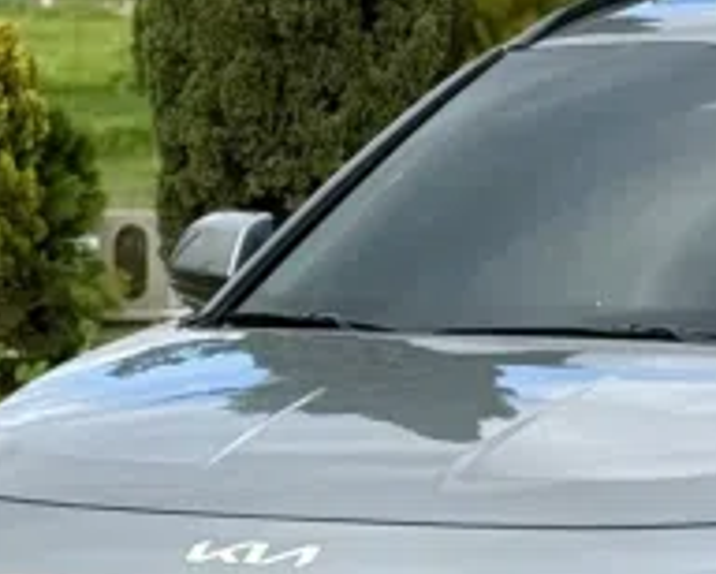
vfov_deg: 9.9
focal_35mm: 156
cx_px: 746
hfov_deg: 12.2
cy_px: 380
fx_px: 3309
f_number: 1.78
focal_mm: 6.76
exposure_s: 1/1838
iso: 100
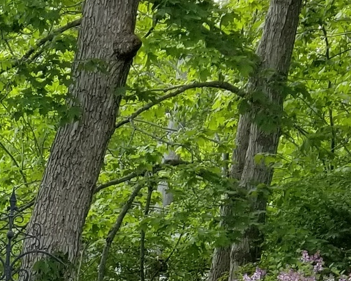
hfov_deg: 11.7
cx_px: -279
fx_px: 1578
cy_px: 667
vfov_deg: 9.2
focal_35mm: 152
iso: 50
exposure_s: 1/458
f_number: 1.7
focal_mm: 4.25
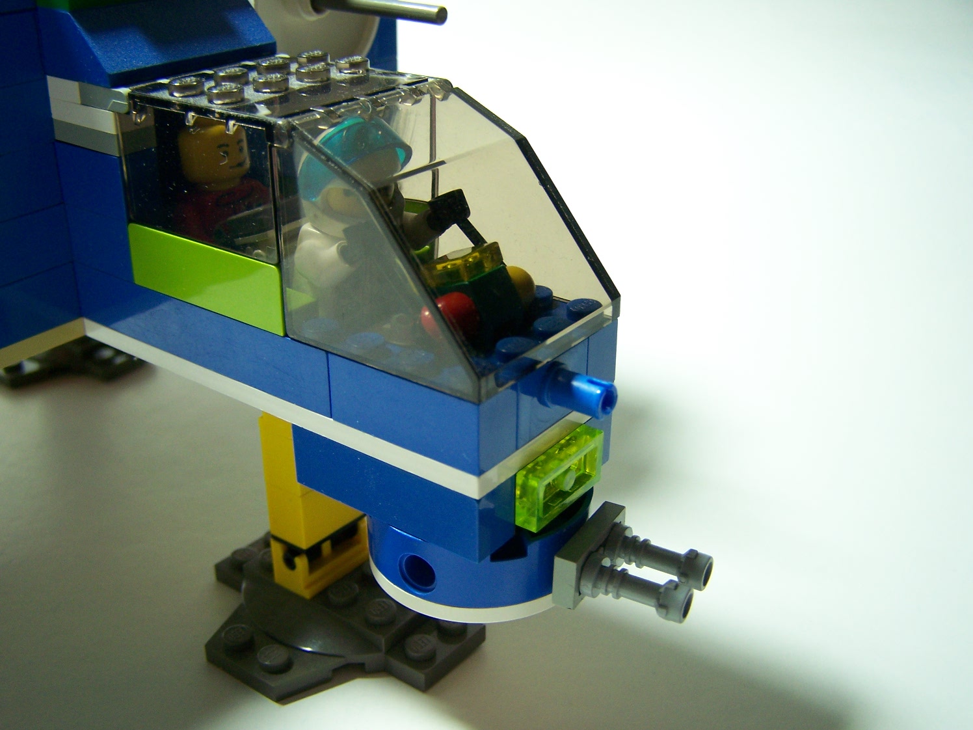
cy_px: 365
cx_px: 486
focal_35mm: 38
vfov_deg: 37.7
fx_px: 1068
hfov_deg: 49.0
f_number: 2.8
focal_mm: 6.3
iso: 125
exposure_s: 1/30
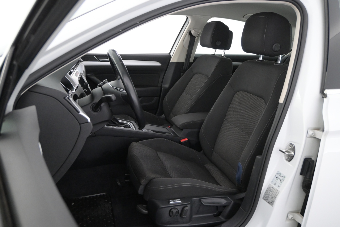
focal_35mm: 30
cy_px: 114
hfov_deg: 61.9
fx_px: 283
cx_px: 170
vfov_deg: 43.6
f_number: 4
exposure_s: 1/60
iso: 2500
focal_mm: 20
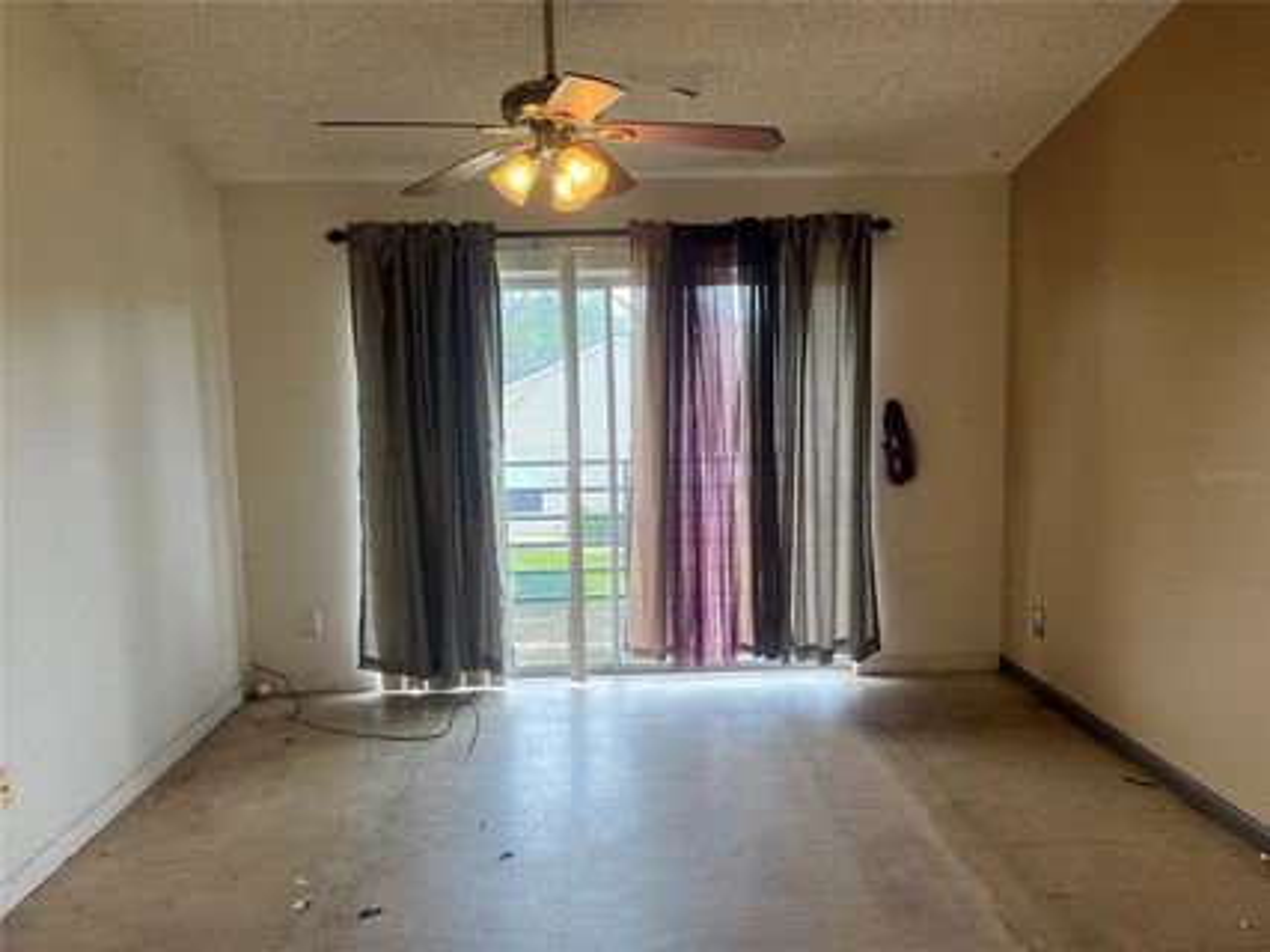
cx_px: 635
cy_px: 476
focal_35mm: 26
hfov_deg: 67.3
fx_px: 954
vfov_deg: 53.0
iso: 50
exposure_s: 1/170
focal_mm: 5.1
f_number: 1.6
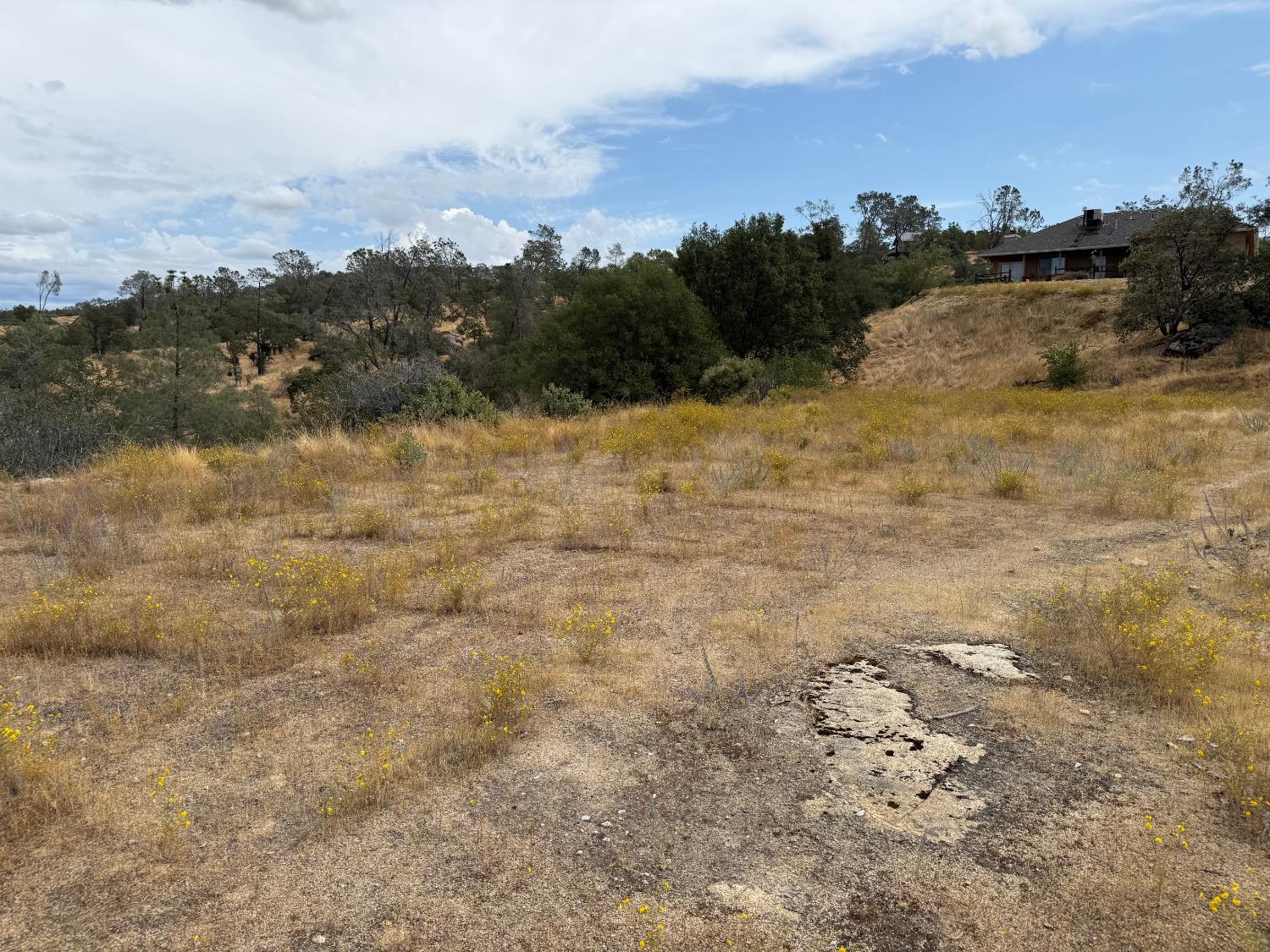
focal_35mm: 24
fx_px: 881
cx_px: 635
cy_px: 476
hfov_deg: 71.6
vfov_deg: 56.8
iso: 80
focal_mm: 6.76
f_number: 1.78
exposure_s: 1/4975
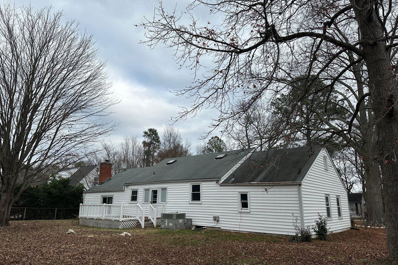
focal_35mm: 25
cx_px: 199
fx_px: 276
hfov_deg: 71.5
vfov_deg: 51.3
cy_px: 127
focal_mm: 6.86
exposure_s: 1/3155
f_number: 1.78
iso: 80
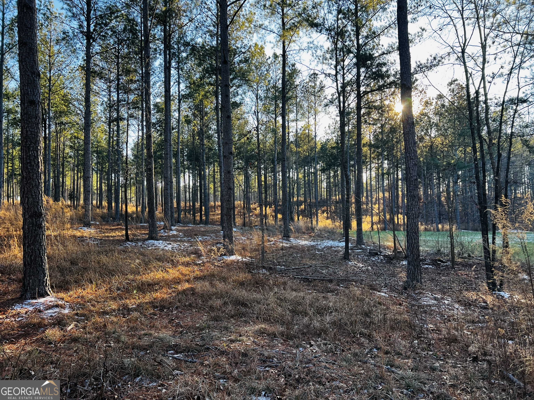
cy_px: 200
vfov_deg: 53.1
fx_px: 401
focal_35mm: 26
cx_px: 267
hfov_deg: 67.3
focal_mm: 5.7
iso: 50
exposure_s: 1/350
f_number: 1.5
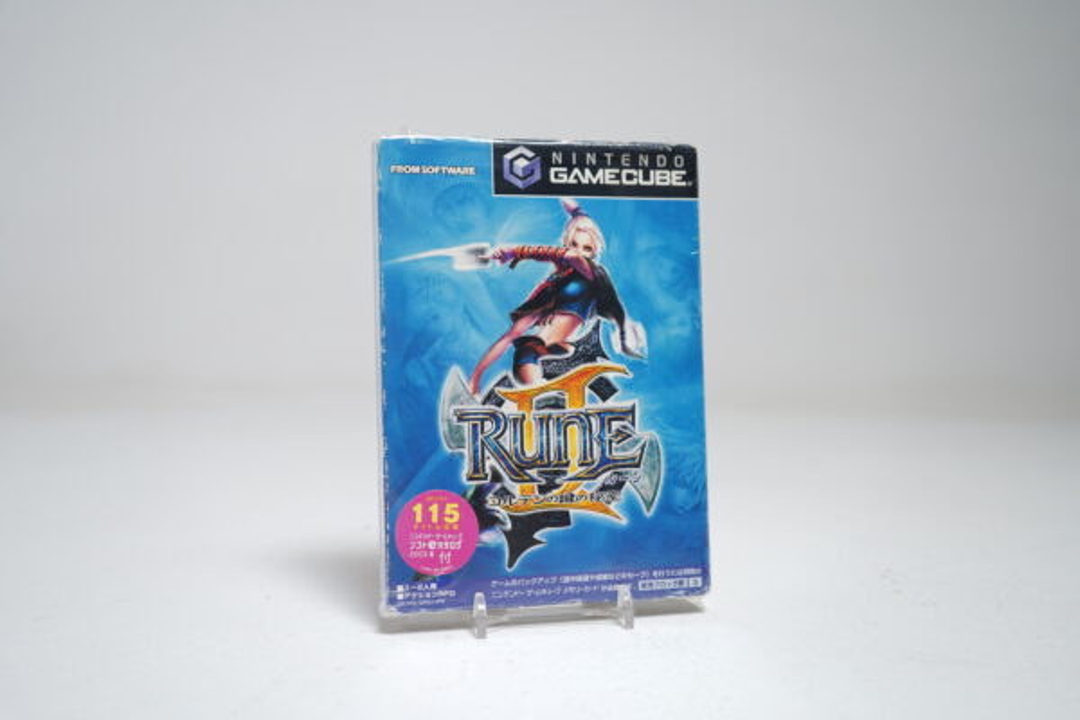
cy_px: 360
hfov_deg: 49.6
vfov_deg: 34.2
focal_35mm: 39
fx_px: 1170
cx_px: 540
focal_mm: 39
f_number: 5
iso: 64
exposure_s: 1/5
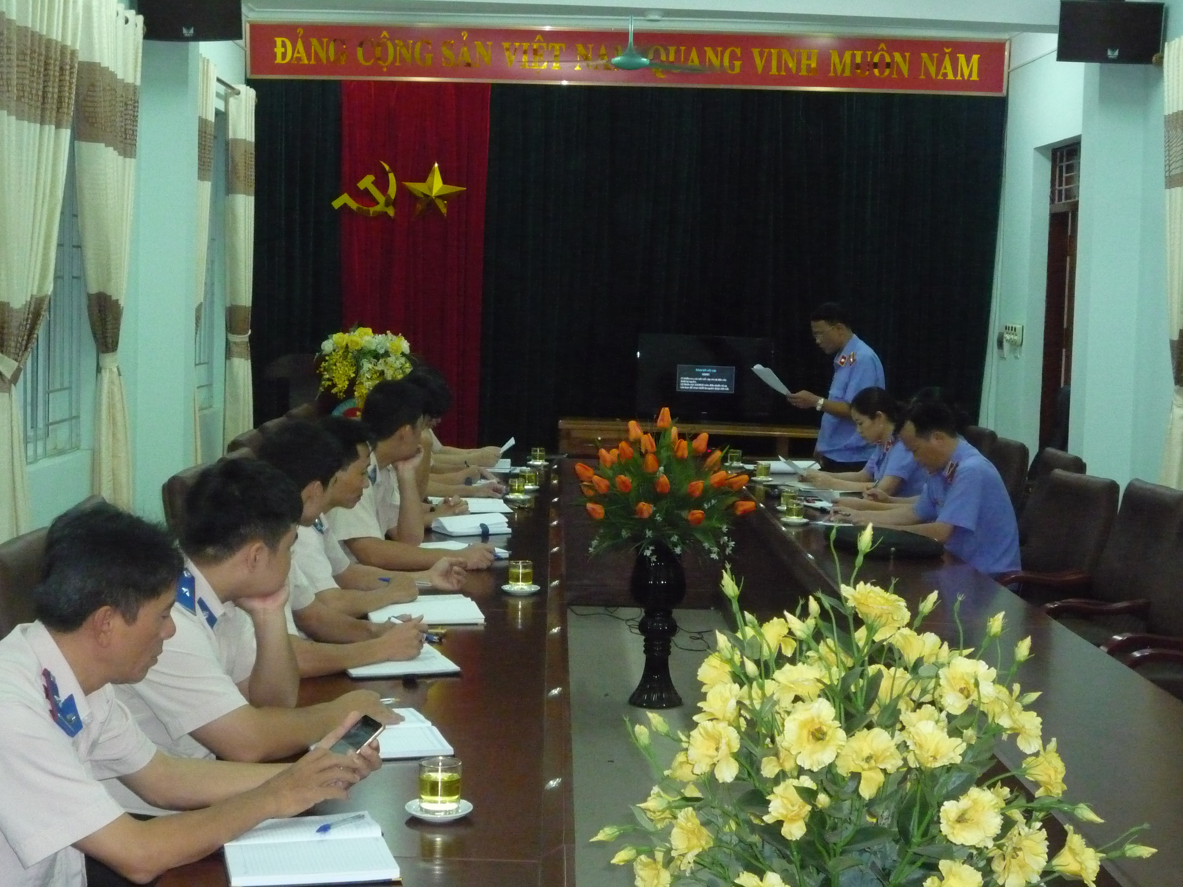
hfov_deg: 35.5
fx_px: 1845
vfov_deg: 27.0
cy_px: 444
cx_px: 592
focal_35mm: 54
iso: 1000
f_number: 5.2
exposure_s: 1/40
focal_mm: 9.5
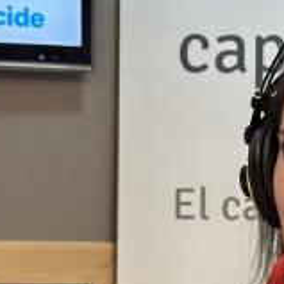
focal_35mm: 200
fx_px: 1856
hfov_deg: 8.7
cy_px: 342
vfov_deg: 8.6
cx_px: 304
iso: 100
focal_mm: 6.86
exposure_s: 1/50
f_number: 1.78
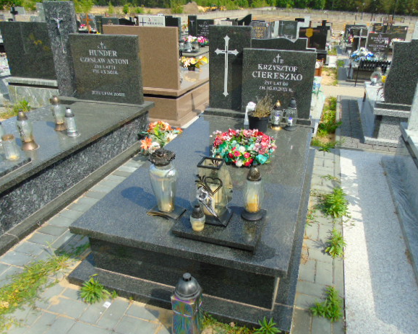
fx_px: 334
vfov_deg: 53.2
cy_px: 172
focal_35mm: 27
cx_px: 227
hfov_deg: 63.9
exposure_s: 1/800
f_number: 3.4
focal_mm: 4.4
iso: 80
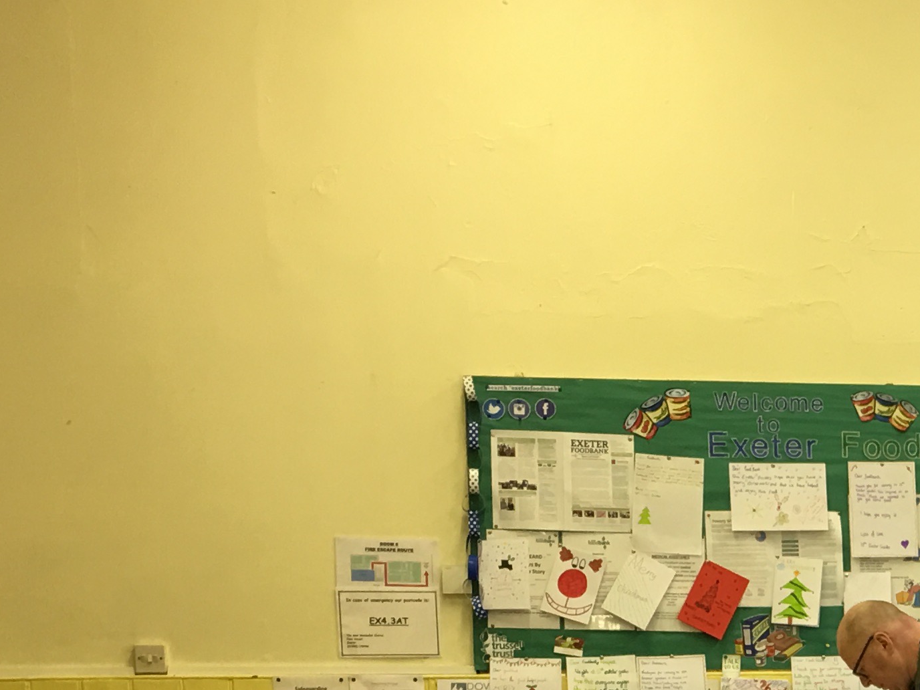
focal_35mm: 85
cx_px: 1165
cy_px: 936
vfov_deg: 16.3
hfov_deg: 21.1
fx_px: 2259
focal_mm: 4.15
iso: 32
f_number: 2.2
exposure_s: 1/17
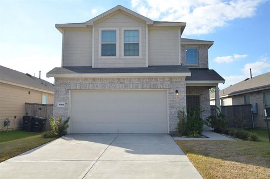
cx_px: 135
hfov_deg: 62.0
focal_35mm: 30
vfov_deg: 43.4
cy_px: 90
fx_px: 224
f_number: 10
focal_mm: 20
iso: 320
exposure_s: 1/400
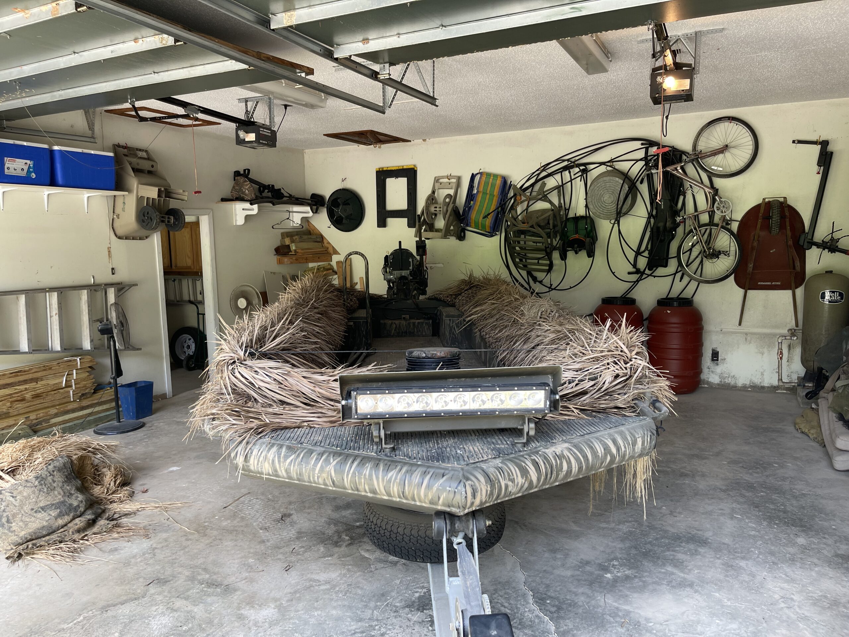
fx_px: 613
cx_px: 424
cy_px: 318
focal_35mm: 25
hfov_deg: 69.4
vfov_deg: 54.9
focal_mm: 5.1
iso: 32
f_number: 1.6
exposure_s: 1/121
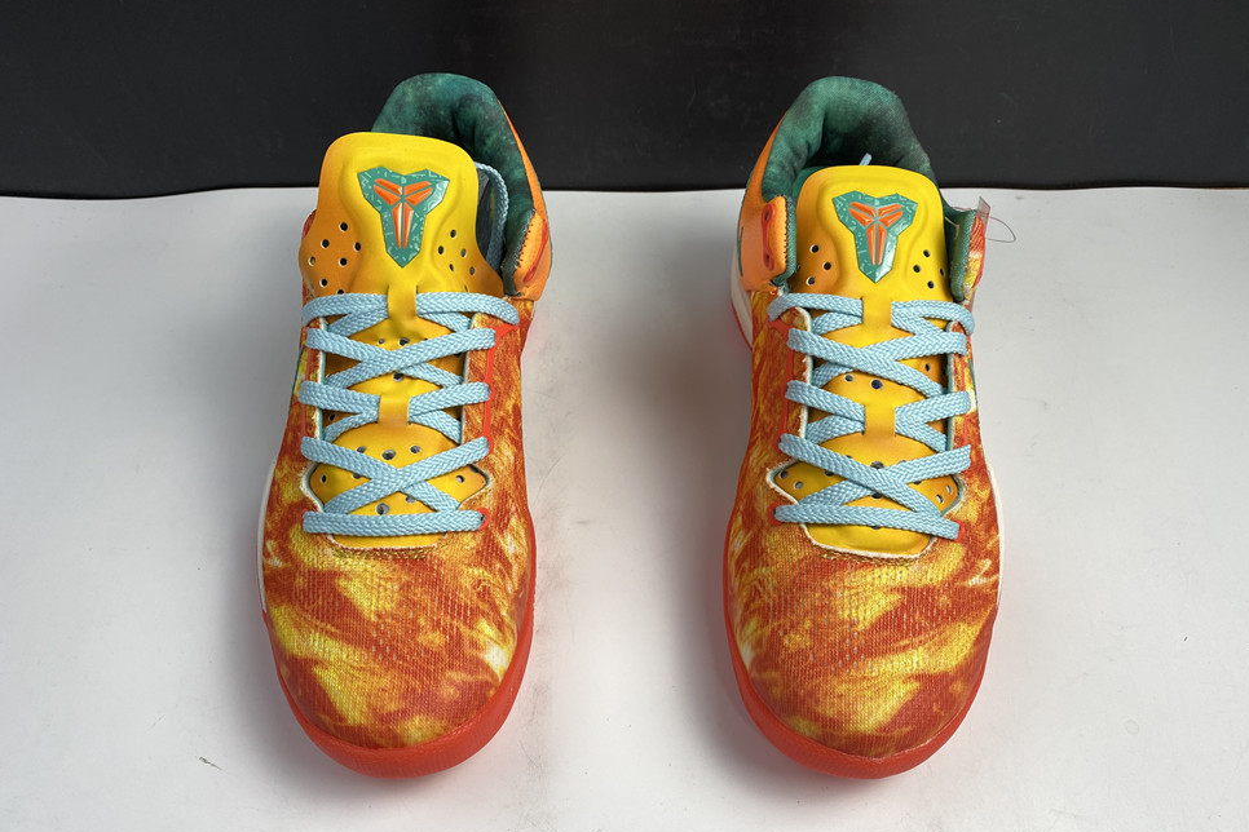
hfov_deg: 65.5
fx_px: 971
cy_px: 465
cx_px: 626
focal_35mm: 28
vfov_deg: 46.3
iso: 32
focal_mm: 4.25
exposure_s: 1/100
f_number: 1.8
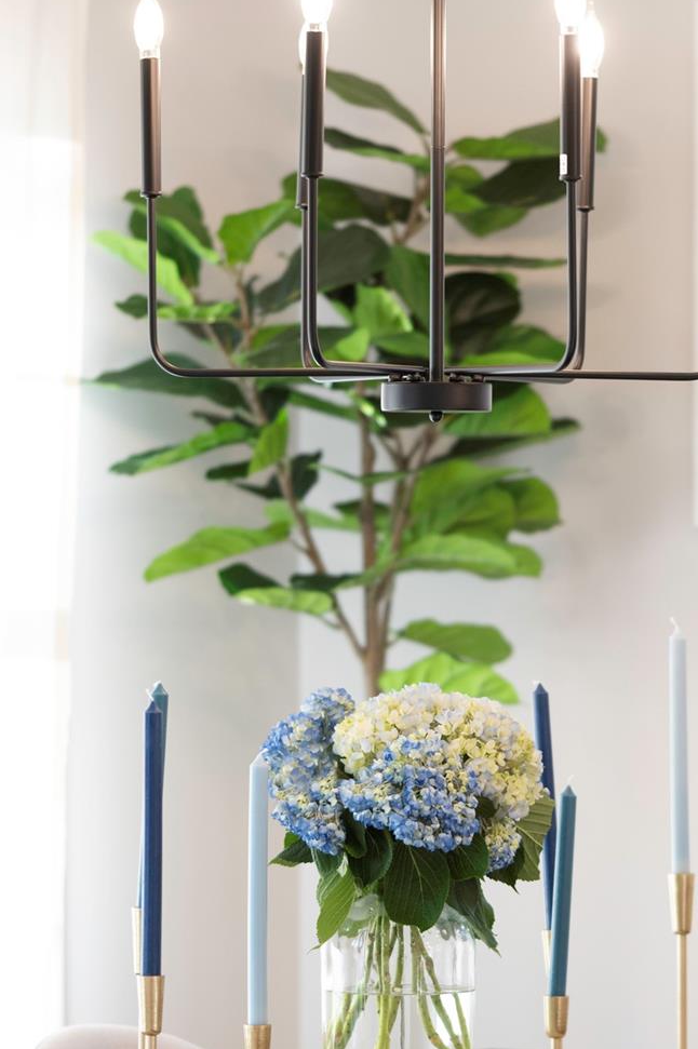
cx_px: 482
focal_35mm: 201
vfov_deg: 10.2
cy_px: 662
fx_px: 5854
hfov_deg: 6.8
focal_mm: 85
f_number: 1.8
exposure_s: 1/160
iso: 320
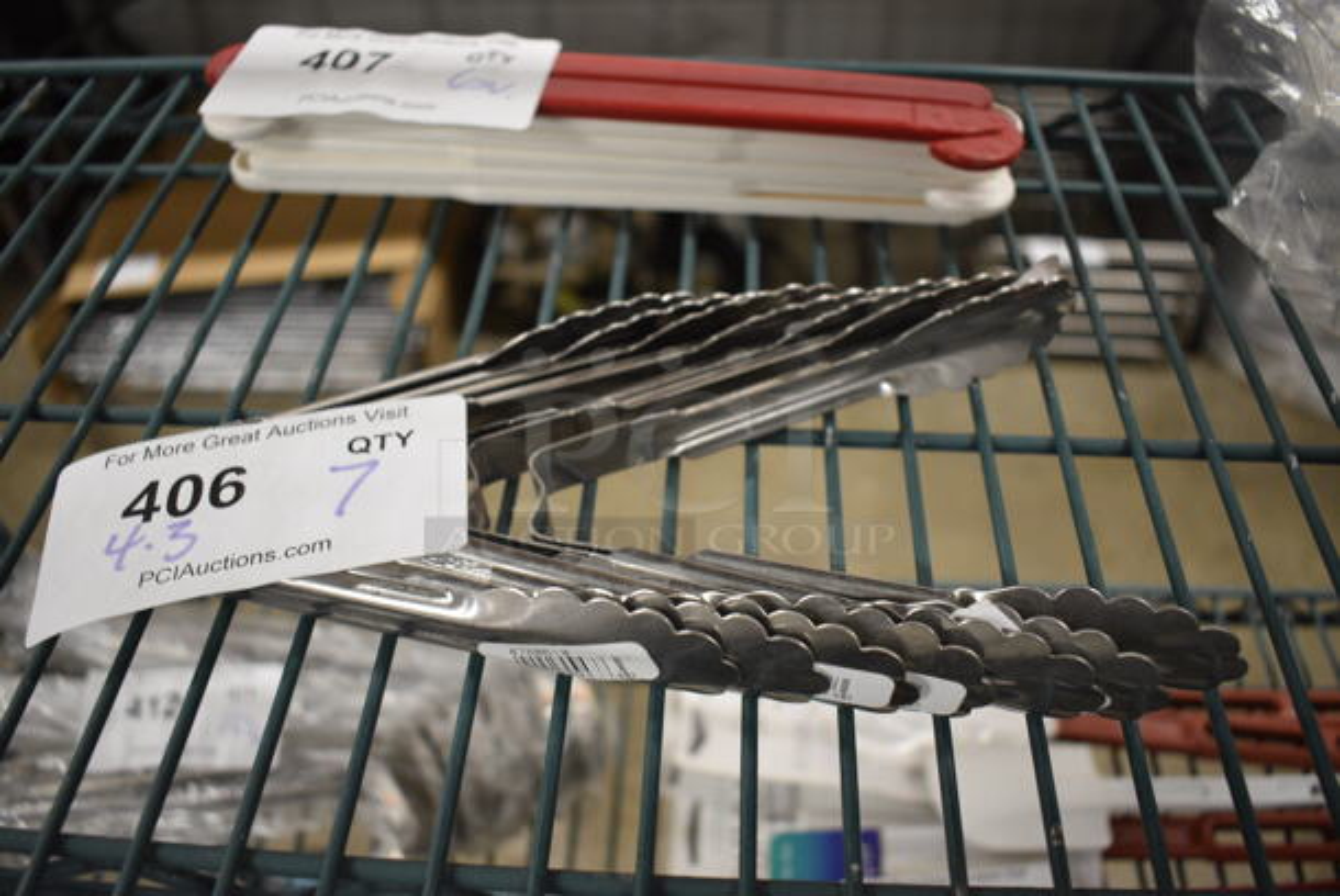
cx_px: 670
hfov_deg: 61.9
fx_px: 1118
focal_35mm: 30
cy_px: 448
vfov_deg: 43.7
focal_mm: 20
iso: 1250
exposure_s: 1/60
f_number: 4
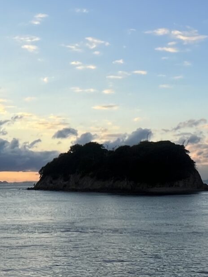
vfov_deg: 33.4
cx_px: 50
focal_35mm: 54
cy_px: 19
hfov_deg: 26.7
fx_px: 433
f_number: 1.8
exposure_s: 1/1064
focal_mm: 1.57
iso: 32
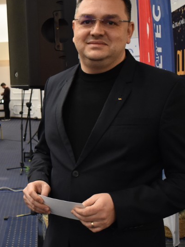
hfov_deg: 22.3
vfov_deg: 31.2
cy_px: 119
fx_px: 442
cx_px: -18
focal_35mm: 62
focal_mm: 20
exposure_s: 1/60
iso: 1600
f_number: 3.8
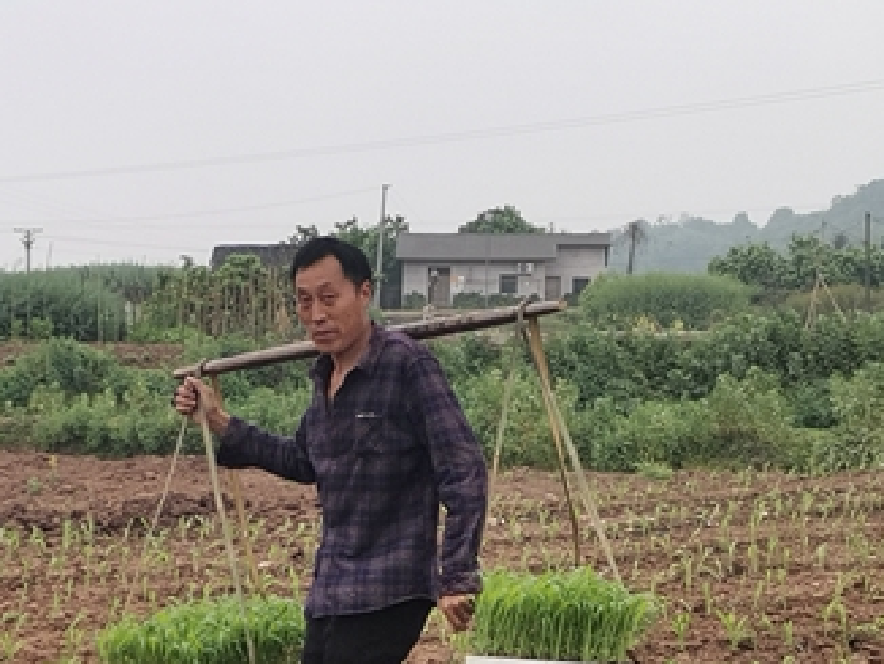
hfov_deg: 19.1
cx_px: 217
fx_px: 2607
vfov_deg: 14.4
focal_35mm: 102
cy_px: 575
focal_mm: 4.75
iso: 50
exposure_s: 1/358
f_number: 1.8
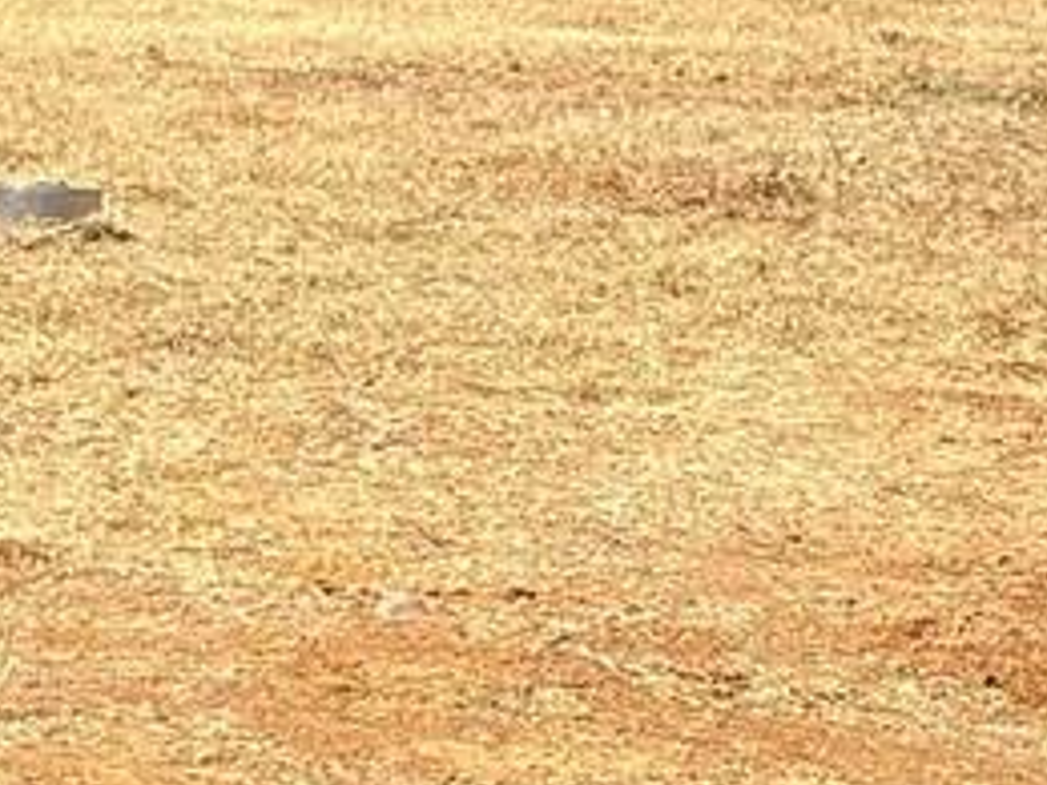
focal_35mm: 205
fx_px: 6200
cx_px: -1124
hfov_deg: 9.0
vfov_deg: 7.2
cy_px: 475
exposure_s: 1/2364
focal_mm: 5.96
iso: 50
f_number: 1.6
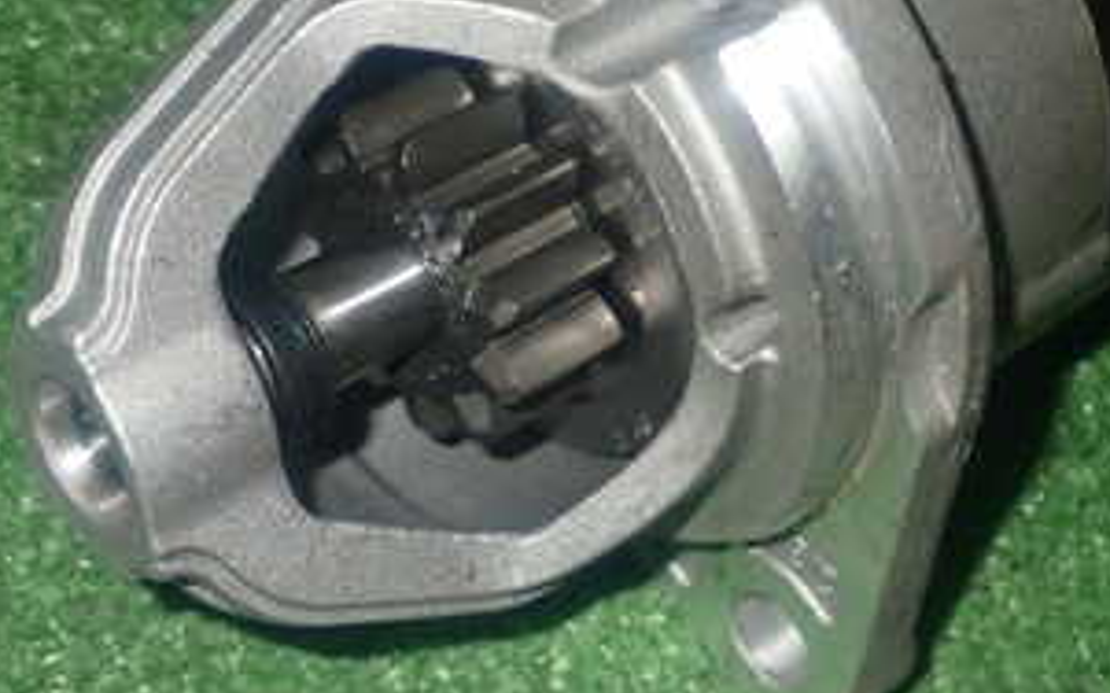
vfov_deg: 14.0
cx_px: 940
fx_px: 2813
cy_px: 118
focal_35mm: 93
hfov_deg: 21.9
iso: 640
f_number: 9
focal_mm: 7.84
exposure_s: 1/40
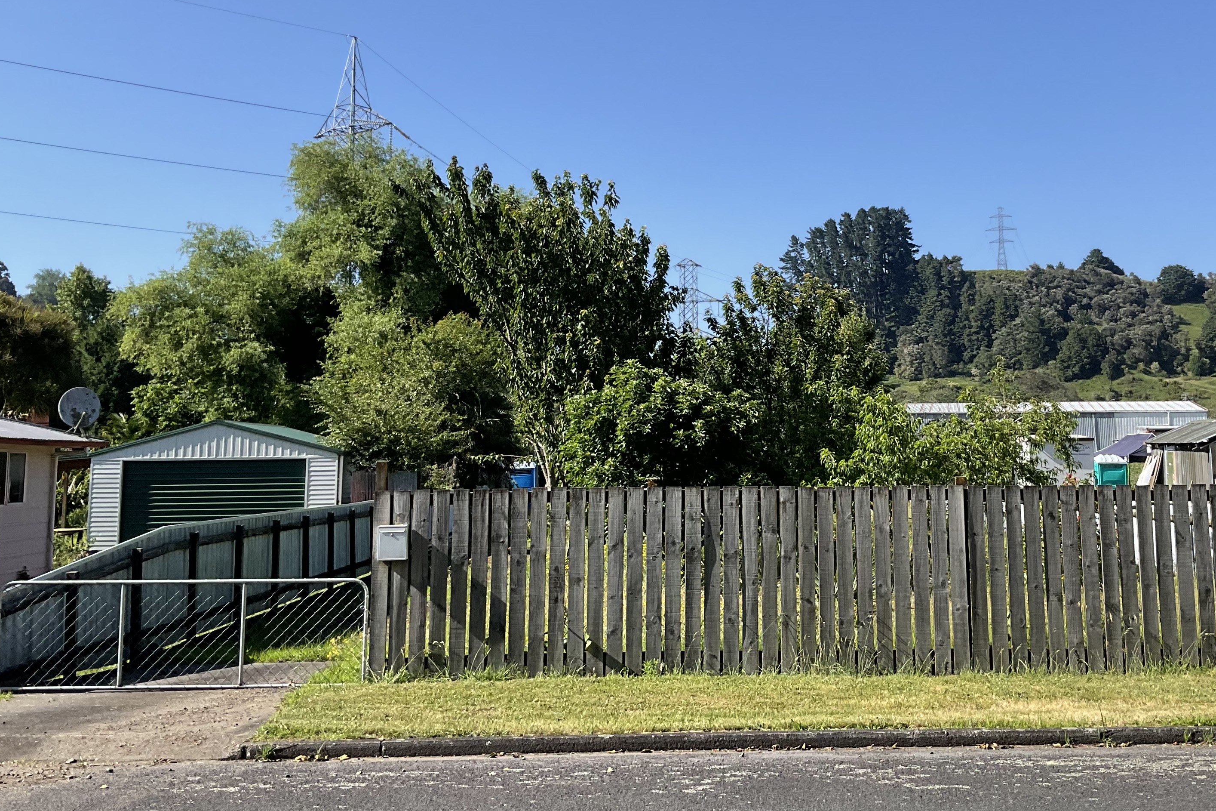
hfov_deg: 45.1
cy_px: 261
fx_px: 1452
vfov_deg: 30.9
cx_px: 760
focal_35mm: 43
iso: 16
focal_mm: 3
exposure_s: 1/1490
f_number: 1.8
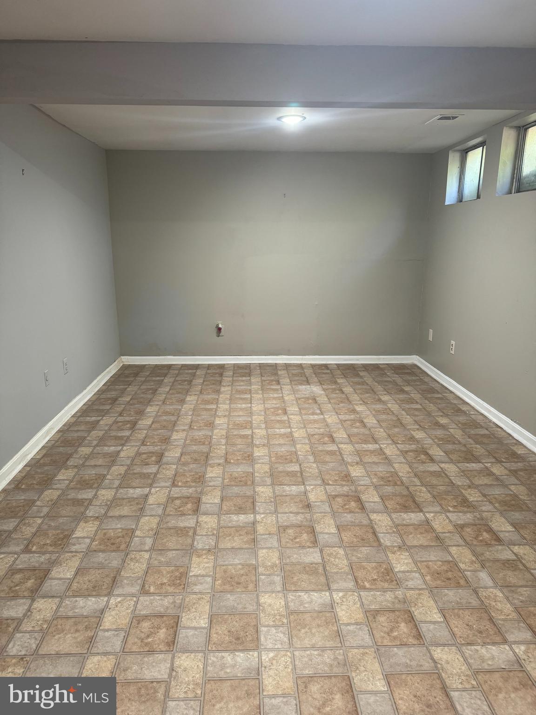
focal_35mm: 24
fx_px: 495
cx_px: 268
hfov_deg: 56.8
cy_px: 358
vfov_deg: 71.6
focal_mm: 6.76
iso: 320
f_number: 1.78
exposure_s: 1/60
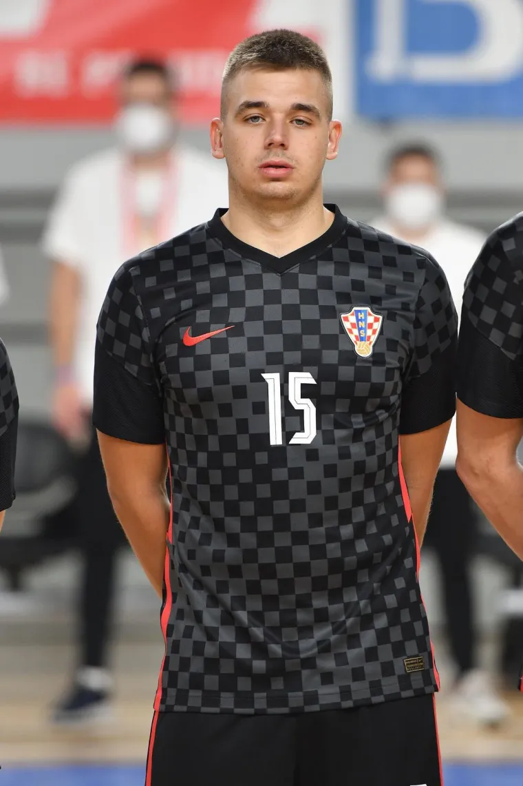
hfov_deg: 6.9
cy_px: 393
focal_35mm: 200
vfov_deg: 10.3
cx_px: 262
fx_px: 4361
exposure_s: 1/1000
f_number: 4
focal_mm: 200
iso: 1250
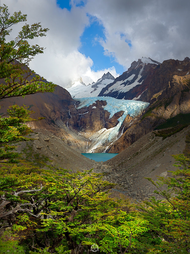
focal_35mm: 36
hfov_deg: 39.6
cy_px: 127
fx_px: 264
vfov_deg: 51.4
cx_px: 95
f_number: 5.6
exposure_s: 1/400
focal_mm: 18
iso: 200
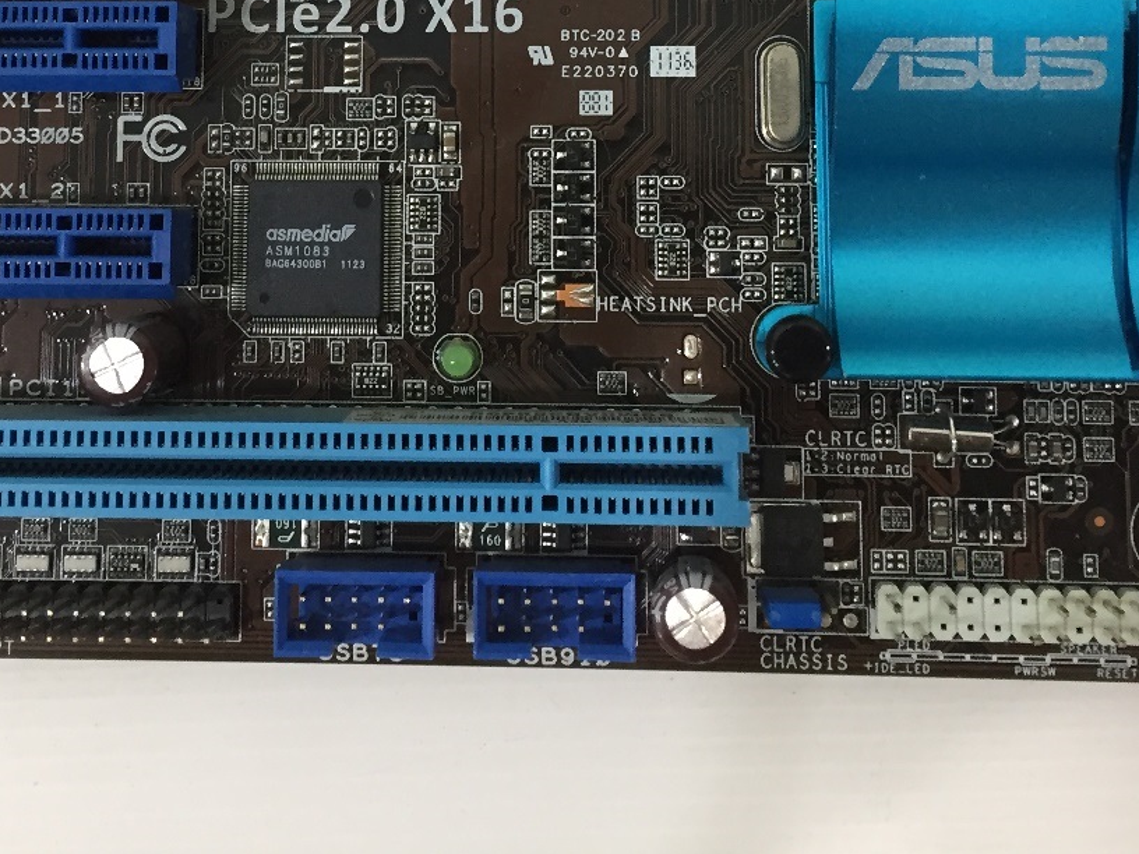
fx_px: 1908
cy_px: 6
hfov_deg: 33.2
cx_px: 469
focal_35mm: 58
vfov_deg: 24.1
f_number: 2.2
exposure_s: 1/33
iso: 160
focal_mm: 4.15
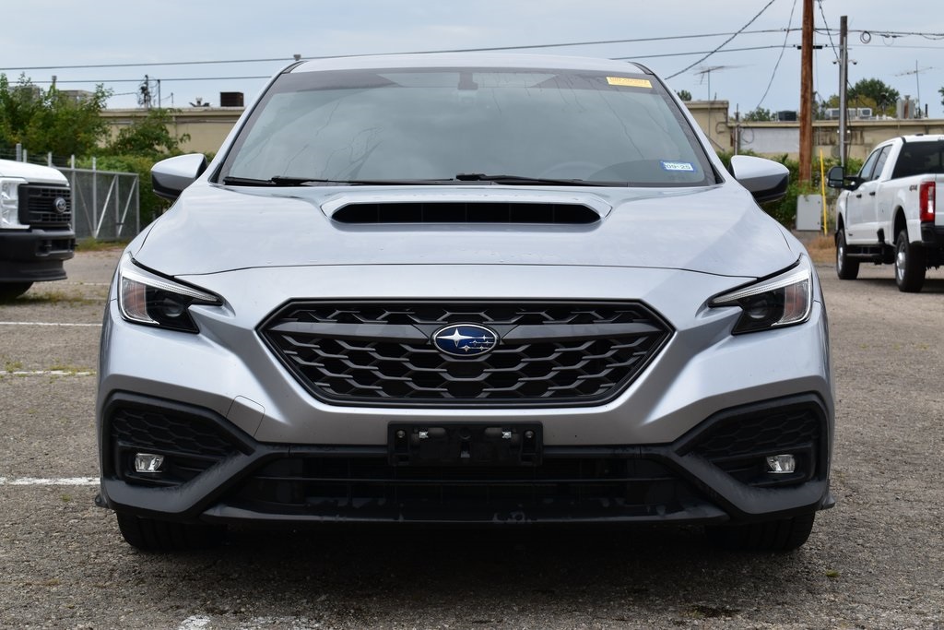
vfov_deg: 20.2
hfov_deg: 29.9
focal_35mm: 68
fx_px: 1770
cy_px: 315
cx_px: 472
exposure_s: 1/200
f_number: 10
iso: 400
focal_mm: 45
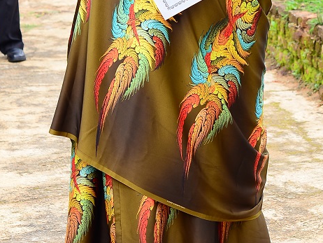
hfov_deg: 12.7
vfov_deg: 9.4
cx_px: 187
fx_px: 1456
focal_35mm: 156
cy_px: -73
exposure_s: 1/200
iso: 100
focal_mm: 50
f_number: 4.5
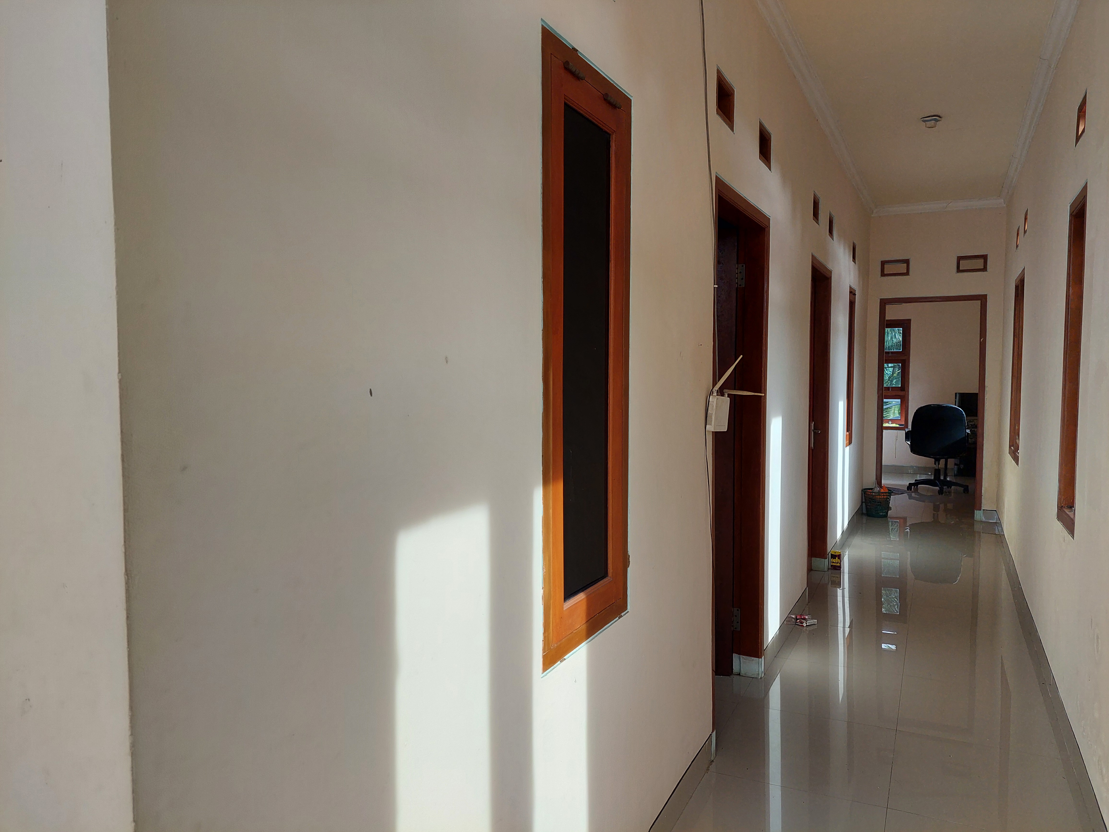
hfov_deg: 71.6
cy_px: 416
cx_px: 554
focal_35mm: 24
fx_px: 769
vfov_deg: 56.8
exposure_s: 1/141
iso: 40
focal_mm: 5.23
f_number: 1.8
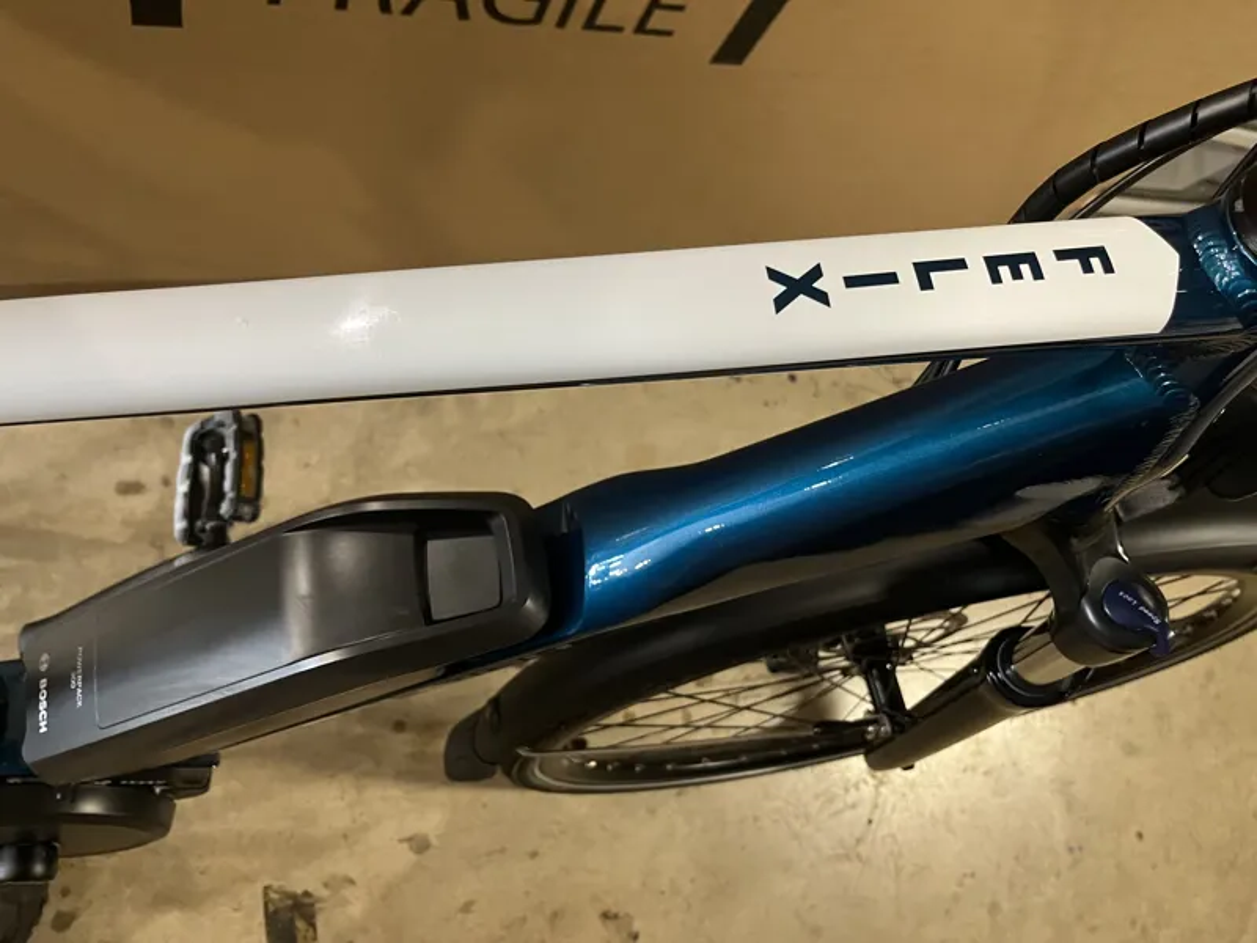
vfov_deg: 53.1
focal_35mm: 26
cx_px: 628
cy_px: 472
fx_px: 944
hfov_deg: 67.3
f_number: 1.6
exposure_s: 1/33
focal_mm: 5.1
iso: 400
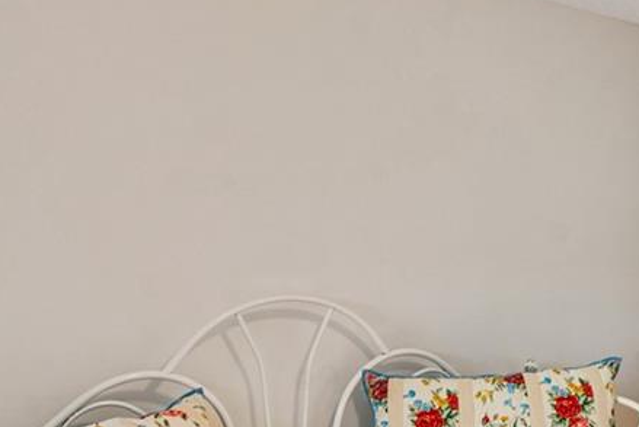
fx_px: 905
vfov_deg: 26.4
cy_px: 275
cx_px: 741
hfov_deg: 32.9
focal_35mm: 51
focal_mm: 14
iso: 160
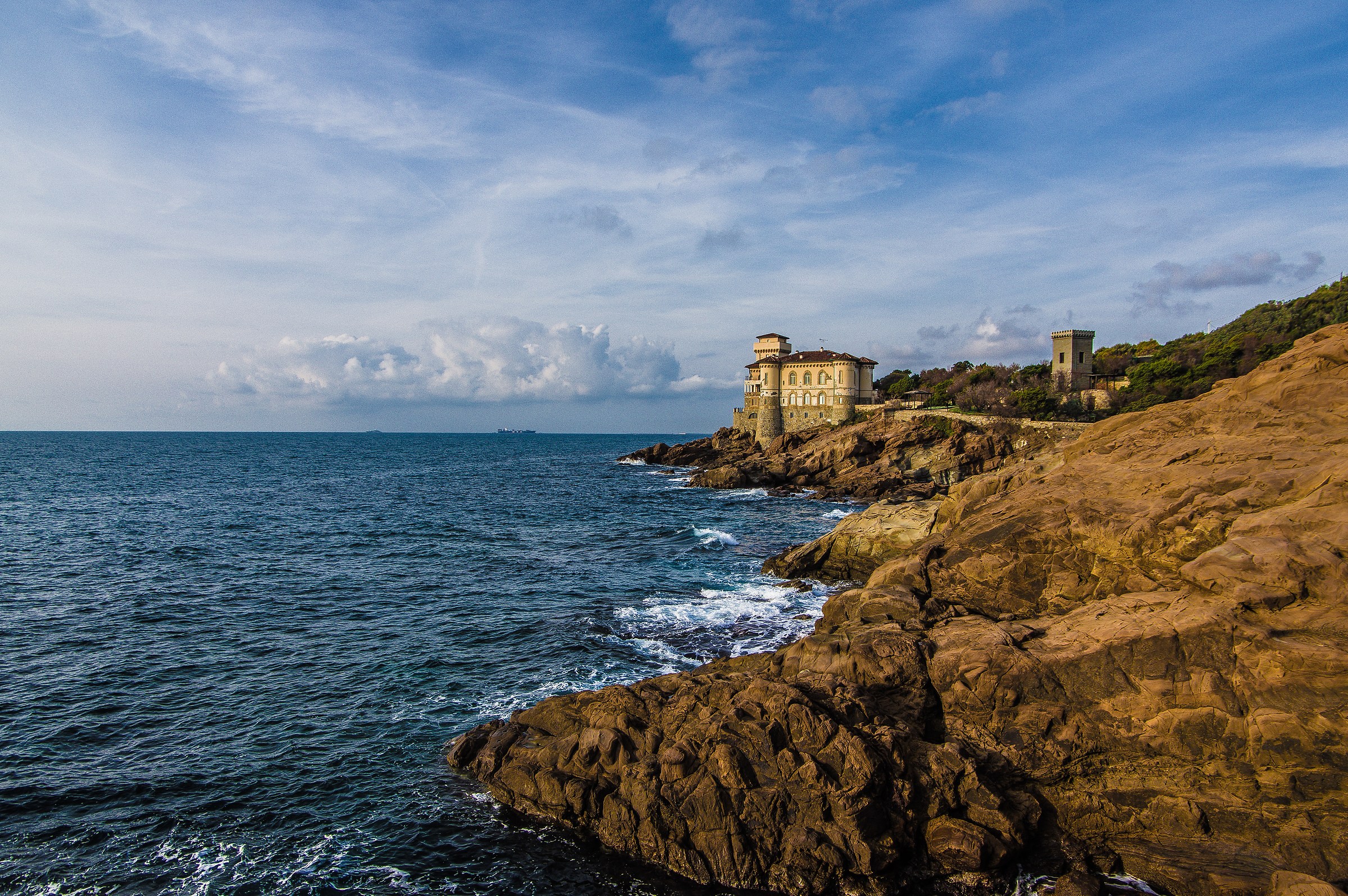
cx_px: 674
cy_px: 448
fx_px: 898
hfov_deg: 73.8
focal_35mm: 24
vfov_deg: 53.1
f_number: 8
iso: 100
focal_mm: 16
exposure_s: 1/250
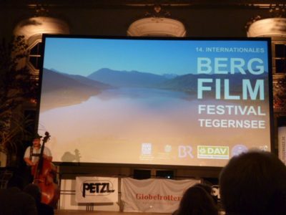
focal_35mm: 50
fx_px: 413
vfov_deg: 29.1
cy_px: 108
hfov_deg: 38.2
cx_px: 143
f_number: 3.6
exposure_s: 1/20
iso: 400
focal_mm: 8.9
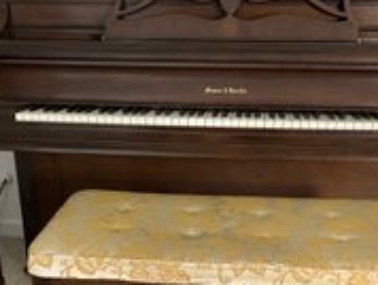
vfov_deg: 28.8
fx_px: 547
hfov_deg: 38.1
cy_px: 205
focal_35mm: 50
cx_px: 190
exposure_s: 1/60
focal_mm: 4.2
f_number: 1.6
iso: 200
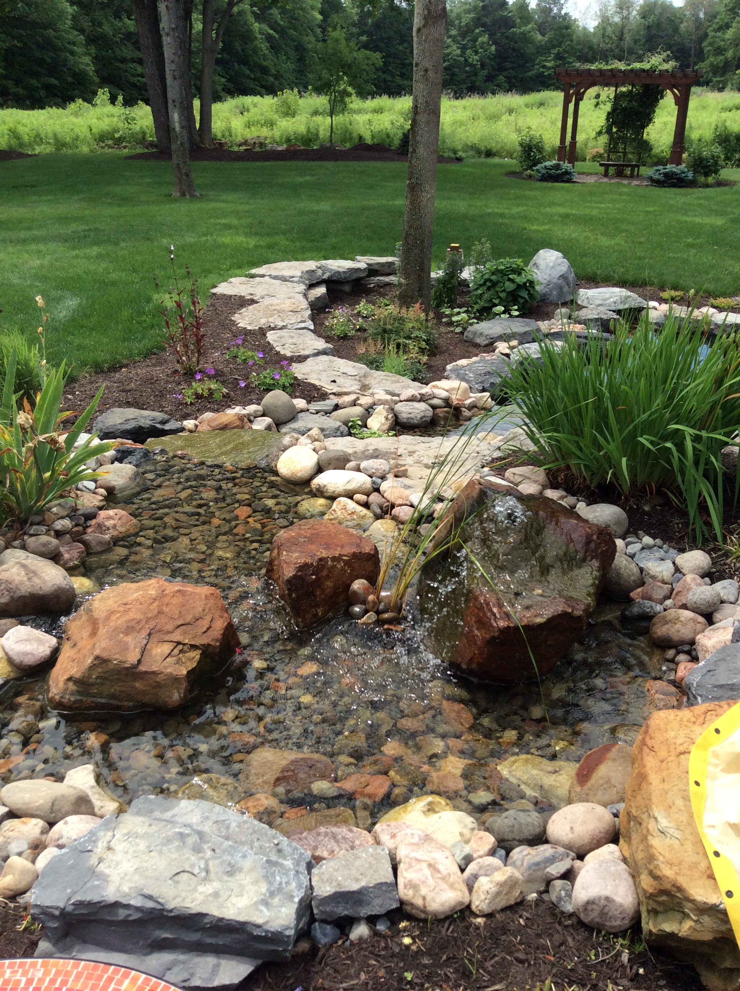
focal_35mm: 32
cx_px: 370
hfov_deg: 44.1
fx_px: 915
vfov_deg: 56.9
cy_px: 496
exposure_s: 1/853
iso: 32
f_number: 2.4
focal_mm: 3.3
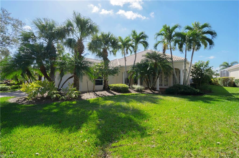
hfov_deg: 95.1
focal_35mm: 16
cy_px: 79
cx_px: 120
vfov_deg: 71.9
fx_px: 109
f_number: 13
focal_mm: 11
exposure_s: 1/100
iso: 100
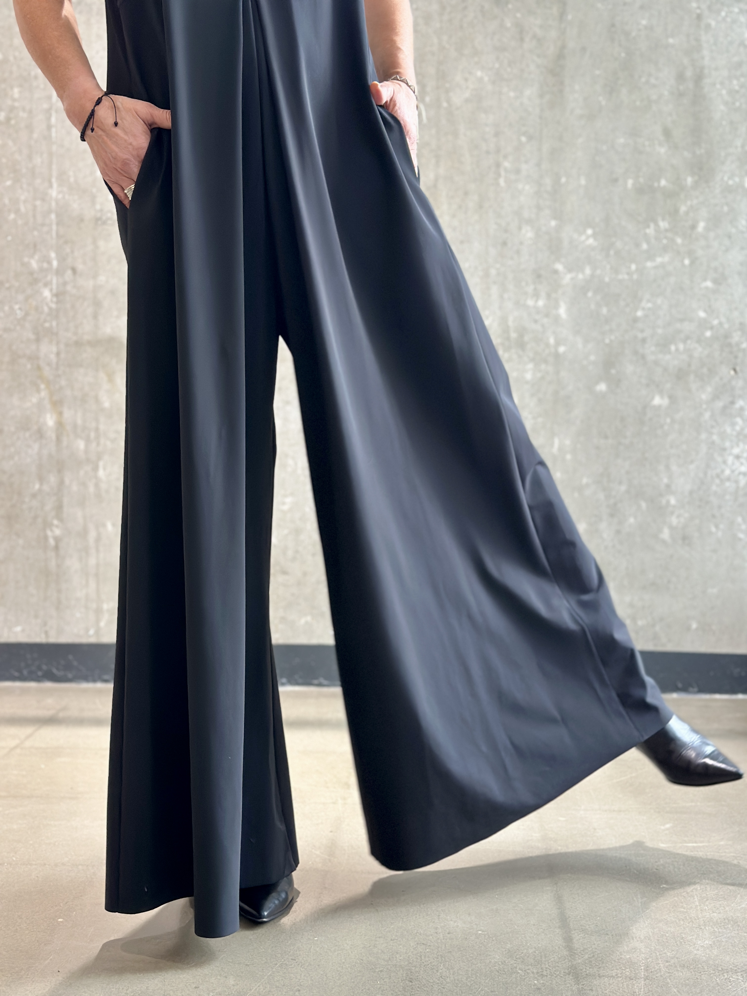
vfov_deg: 39.7
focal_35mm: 48
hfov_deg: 30.3
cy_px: 498
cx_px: 374
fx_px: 1381
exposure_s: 1/100
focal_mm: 6.86
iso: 250
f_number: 1.78
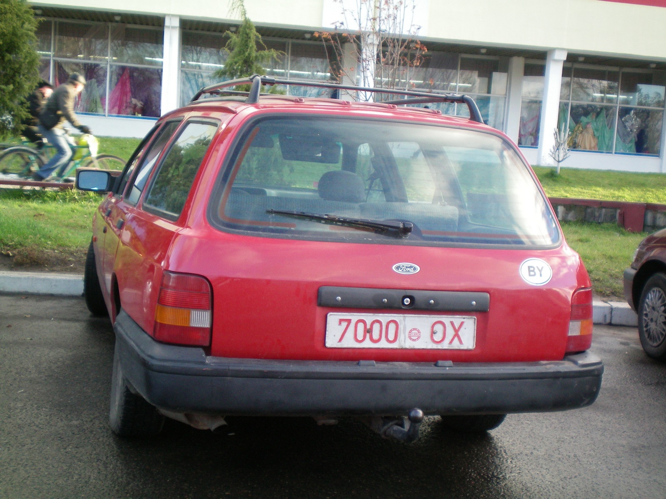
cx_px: 333
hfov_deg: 38.2
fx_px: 962
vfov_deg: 29.1
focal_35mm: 50
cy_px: 250
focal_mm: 8.4
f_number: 3.7
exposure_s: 1/60
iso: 80
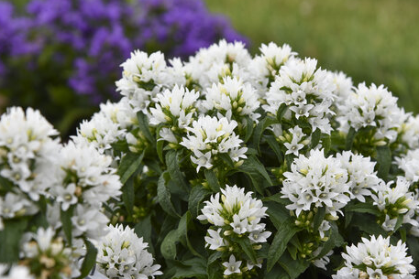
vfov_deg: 11.9
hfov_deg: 17.8
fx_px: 1339
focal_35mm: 115
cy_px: 134
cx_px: 210
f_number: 6.3
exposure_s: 1/640
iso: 200
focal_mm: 105
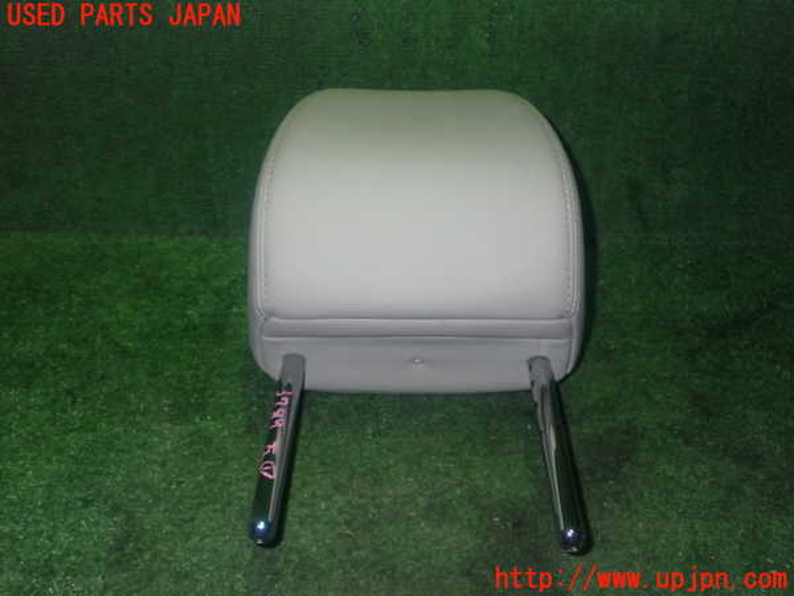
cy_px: 298
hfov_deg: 49.0
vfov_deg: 37.7
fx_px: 872
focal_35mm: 38
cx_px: 397
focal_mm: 6.83
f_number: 8
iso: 800
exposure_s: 1/40
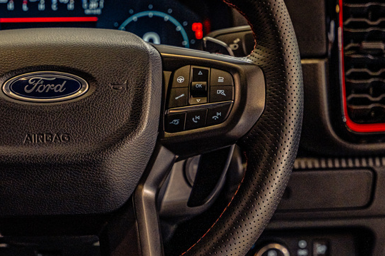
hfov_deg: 17.9
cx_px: 26
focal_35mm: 112
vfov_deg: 12.2
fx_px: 1197
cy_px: 102
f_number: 4.5
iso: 800
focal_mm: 59
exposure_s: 1/160
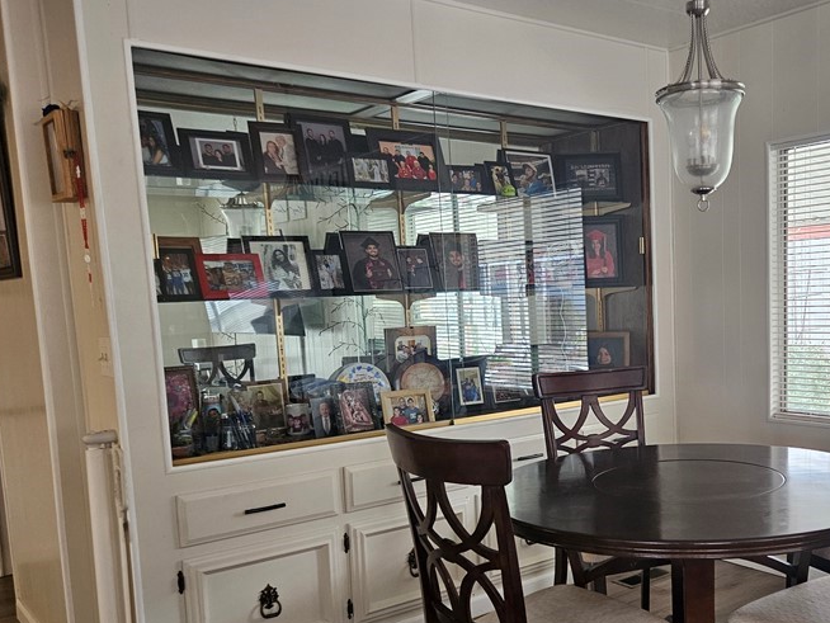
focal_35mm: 36
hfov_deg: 49.7
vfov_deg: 39.4
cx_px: 598
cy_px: 386
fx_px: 864
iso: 160
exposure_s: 1/120
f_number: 1.8
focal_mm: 5.4
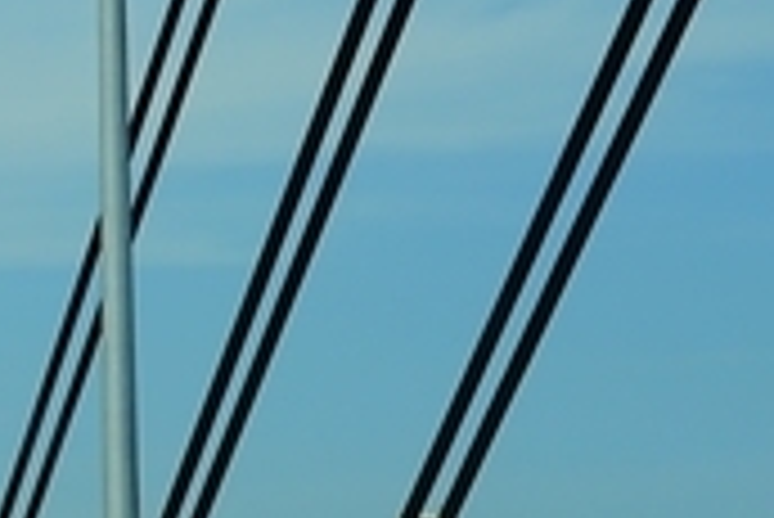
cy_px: 162
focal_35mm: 172
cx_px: -936
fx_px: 3701
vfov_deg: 8.0
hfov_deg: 10.6
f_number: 8
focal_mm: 37
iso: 100
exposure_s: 1/500
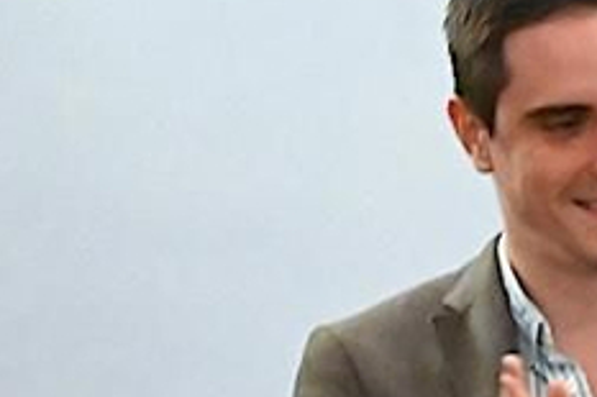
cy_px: 1293
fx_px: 17101
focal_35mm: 1032
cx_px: 1917
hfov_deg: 2.0
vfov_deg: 1.3
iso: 8000
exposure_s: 1/125
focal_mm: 150
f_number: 3.2
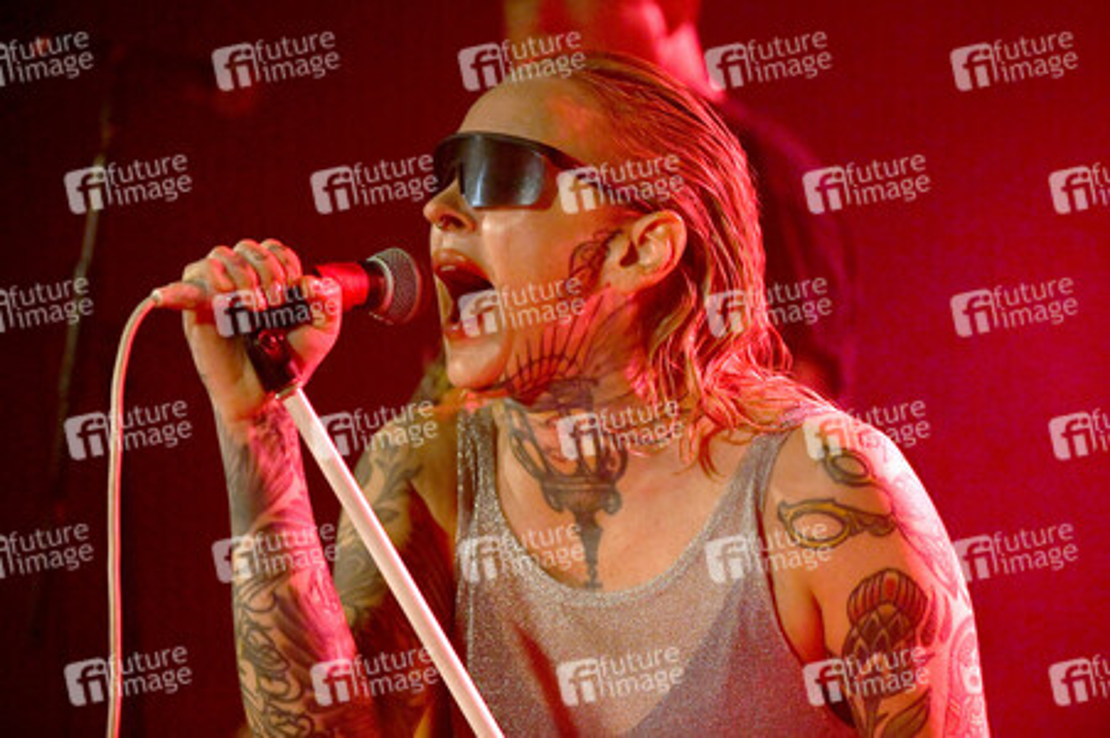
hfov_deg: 18.6
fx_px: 3389
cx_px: 555
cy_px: 369
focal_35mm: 110
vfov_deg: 12.4
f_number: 2.8
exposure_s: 1/400
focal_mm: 110
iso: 6400
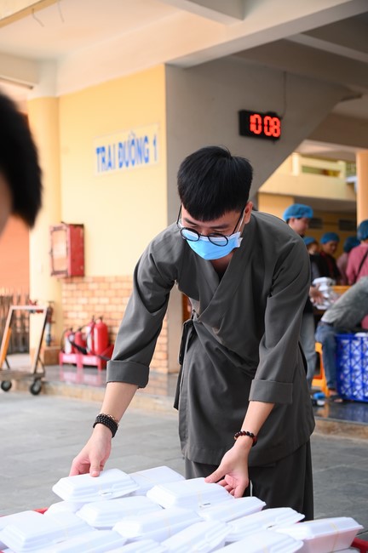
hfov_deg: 25.9
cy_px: 276
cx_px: 184
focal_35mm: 52
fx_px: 799
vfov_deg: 38.2
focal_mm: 52
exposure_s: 1/320
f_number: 4
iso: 640
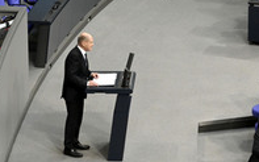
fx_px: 1517
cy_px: 96
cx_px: 131
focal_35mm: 215
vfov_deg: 6.1
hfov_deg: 9.8
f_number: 5.3
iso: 5000
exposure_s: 1/250
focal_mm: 92
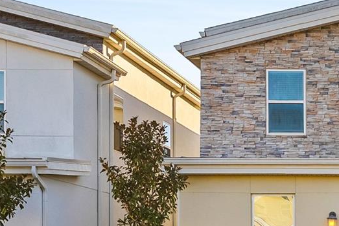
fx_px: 980
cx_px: 463
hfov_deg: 18.1
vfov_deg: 13.2
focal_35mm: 104
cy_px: 150
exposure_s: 1/800
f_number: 6.3
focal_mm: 34
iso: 1000
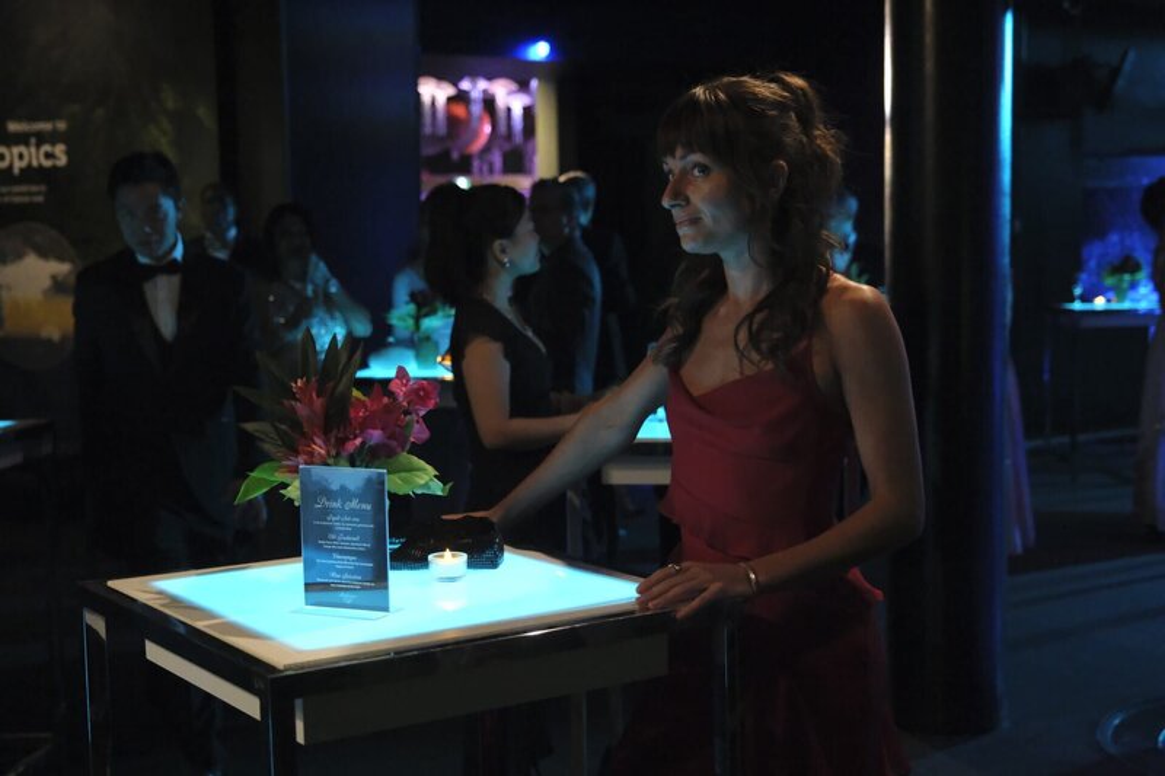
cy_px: 388
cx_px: 582
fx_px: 1618
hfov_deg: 39.6
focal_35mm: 50
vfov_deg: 27.0
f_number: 2.8
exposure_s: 1/160
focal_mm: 33.2
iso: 12800
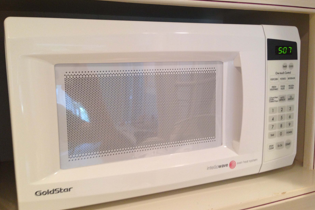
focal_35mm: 35
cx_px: 158
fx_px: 306
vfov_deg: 37.8
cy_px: 101
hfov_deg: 54.4
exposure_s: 1/20
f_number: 2.4
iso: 125
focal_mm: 4.12
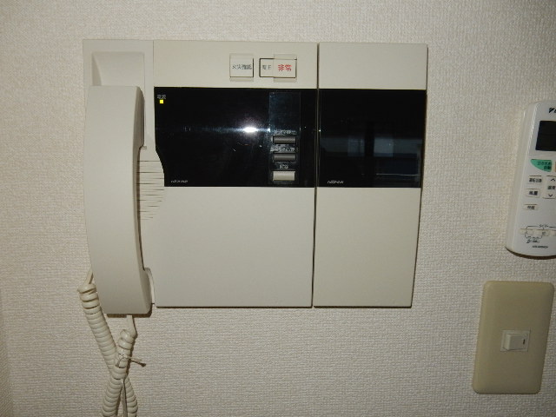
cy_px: 208
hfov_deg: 69.4
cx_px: 278
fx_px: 402
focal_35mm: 25
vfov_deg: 54.9
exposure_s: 1/30
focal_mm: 4.5
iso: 200
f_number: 3.7
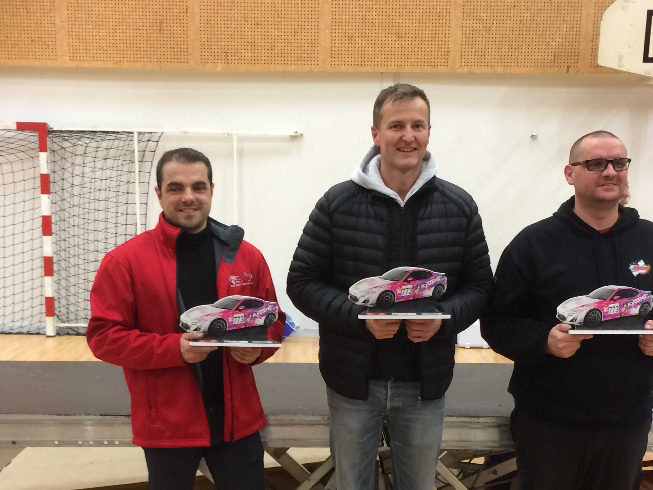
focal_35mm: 49
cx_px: 319
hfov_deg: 38.9
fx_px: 924
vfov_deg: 29.3
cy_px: 359
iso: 125
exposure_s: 1/33
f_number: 2.2
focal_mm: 4.15
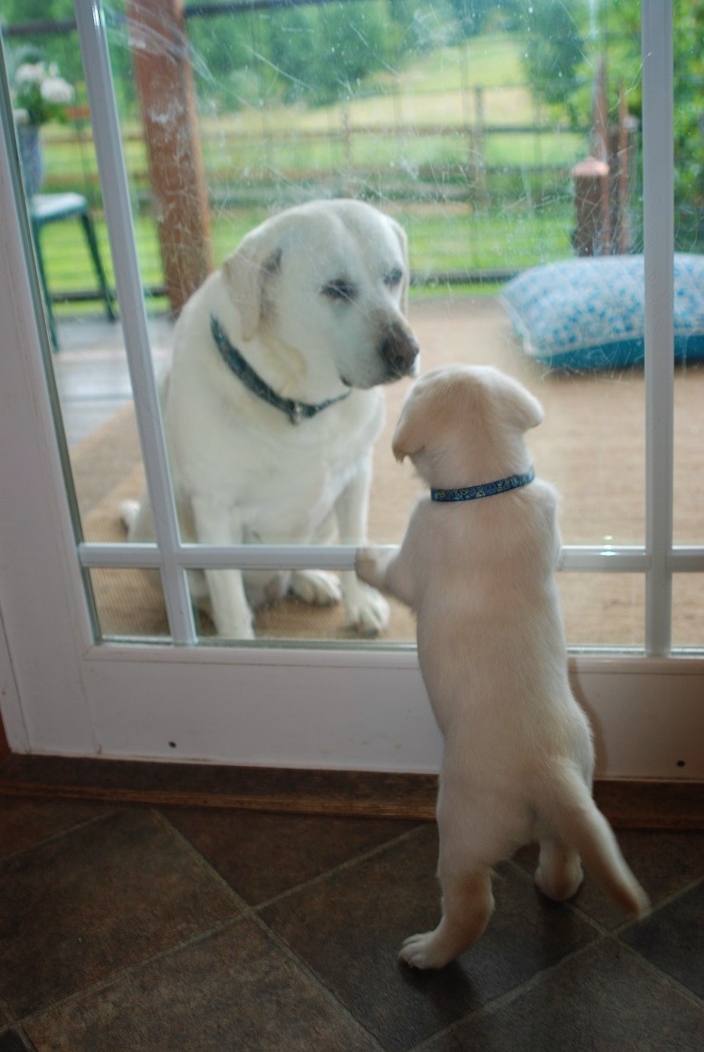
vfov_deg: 46.3
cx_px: 352
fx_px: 1228
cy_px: 526
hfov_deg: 32.0
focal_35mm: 42
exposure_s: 1/60
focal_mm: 28
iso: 200
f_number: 2.8
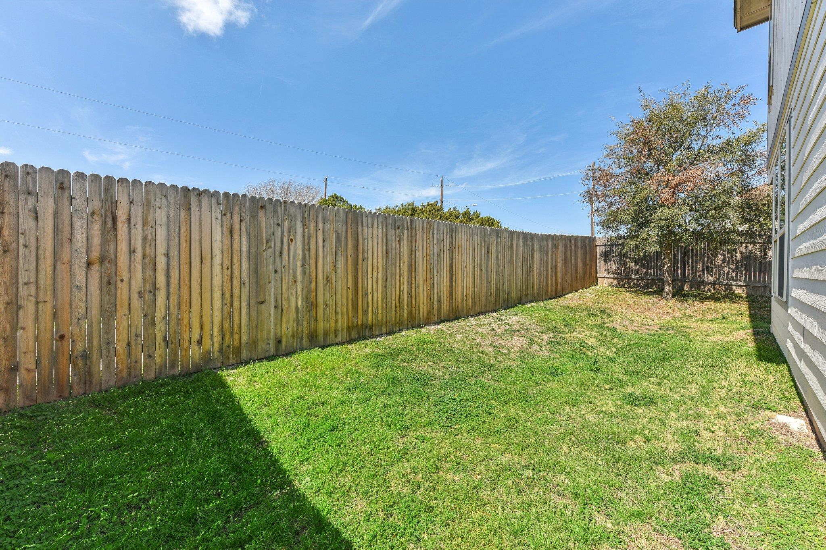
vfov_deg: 81.2
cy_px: 275
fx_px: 321
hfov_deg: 104.3
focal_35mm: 14
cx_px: 413
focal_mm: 14
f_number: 8
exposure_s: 1/200
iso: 100
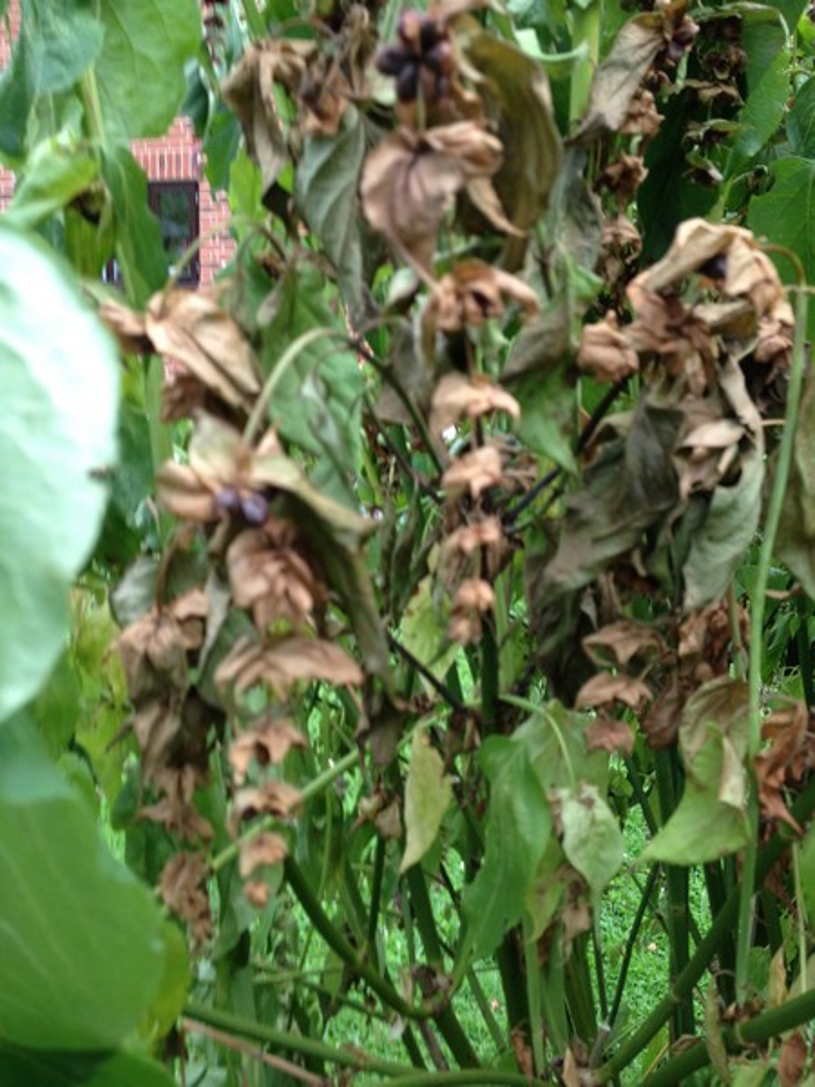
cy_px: 544
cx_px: 408
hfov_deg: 40.7
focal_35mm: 35
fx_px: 1099
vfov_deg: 52.6
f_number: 2.4
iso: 50
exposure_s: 1/130
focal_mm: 4.28
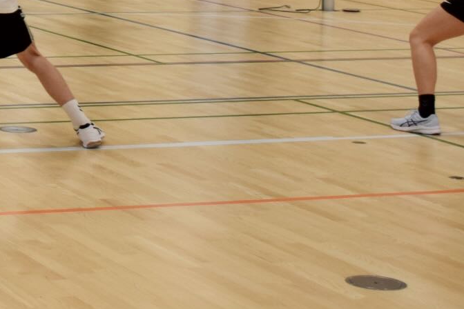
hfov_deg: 14.3
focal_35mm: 134
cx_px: -239
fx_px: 1727
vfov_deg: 9.9
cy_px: -164
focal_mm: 20
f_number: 5
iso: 400
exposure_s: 1/100
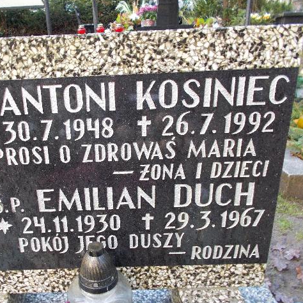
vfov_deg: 52.5
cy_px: 152
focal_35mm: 31
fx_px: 307
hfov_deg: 51.7
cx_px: 105
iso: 125
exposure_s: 1/25
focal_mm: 4.6
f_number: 3.2
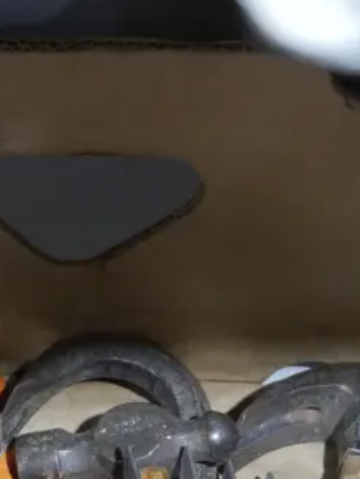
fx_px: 3060
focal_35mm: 221
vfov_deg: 8.7
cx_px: 104
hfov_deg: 6.7
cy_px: 753
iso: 2500
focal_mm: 33
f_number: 5.4
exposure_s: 1/80
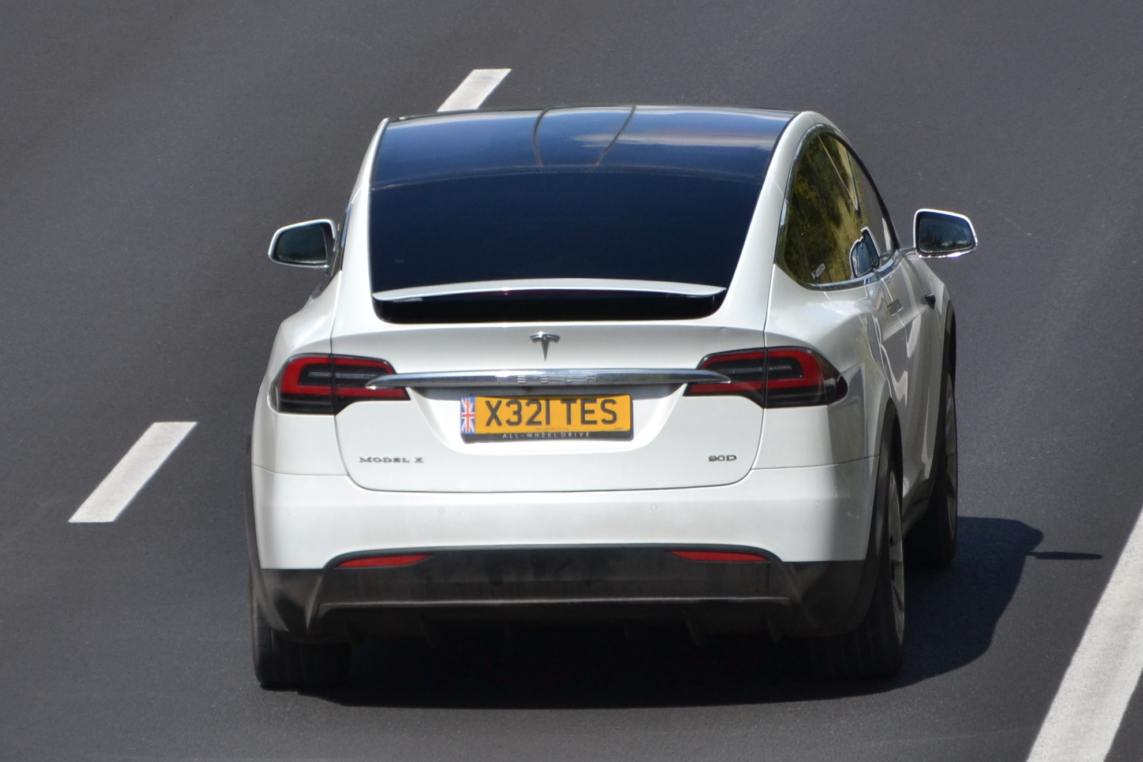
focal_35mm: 300
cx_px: 572
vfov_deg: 4.6
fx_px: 9524
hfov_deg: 6.9
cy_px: 381
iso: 200
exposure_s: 1/1250
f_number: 5.6
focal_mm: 200
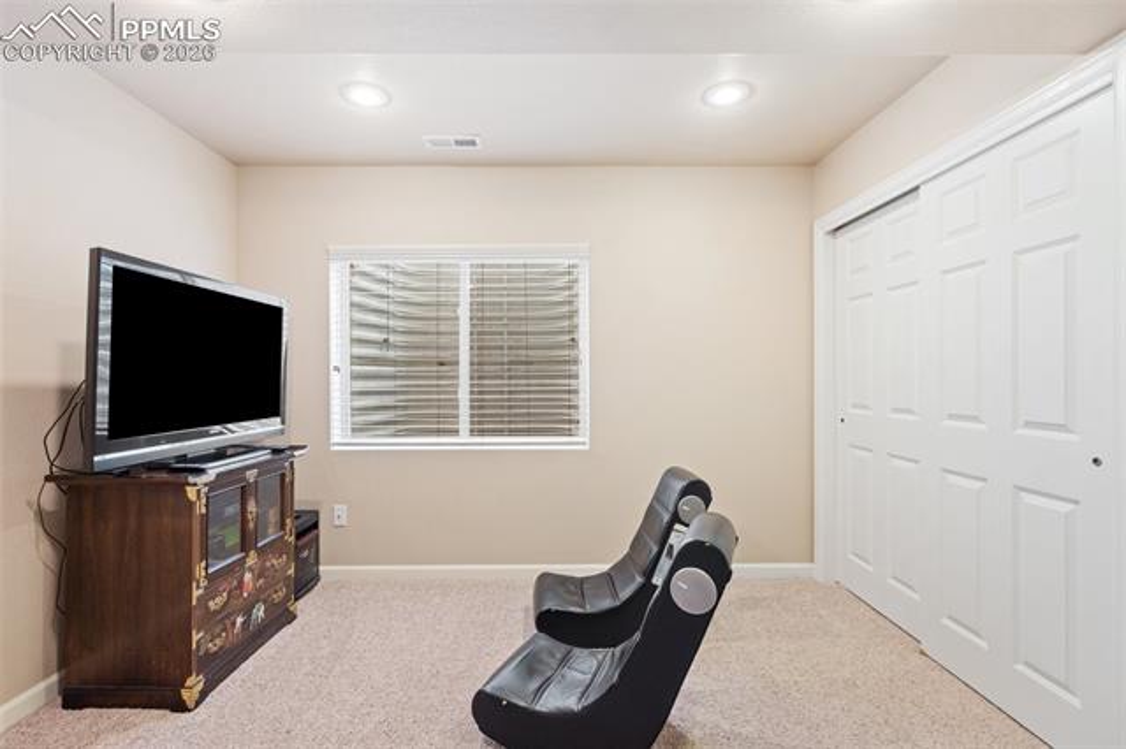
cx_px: 563
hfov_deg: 96.8
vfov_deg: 73.7
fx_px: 500
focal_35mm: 16
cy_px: 374
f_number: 5.6
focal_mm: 16
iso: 200
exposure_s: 1/4
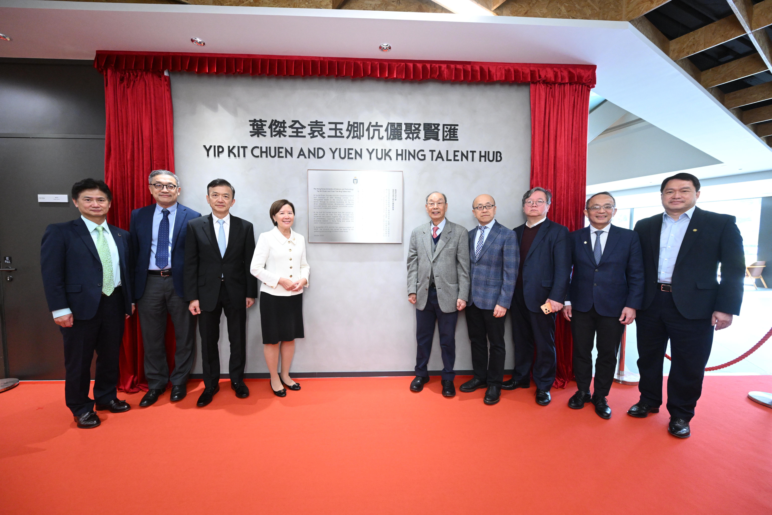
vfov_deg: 81.2
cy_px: 258
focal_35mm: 14
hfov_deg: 104.3
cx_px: 386
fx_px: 300
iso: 5000
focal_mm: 14
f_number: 5.6
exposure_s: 1/160
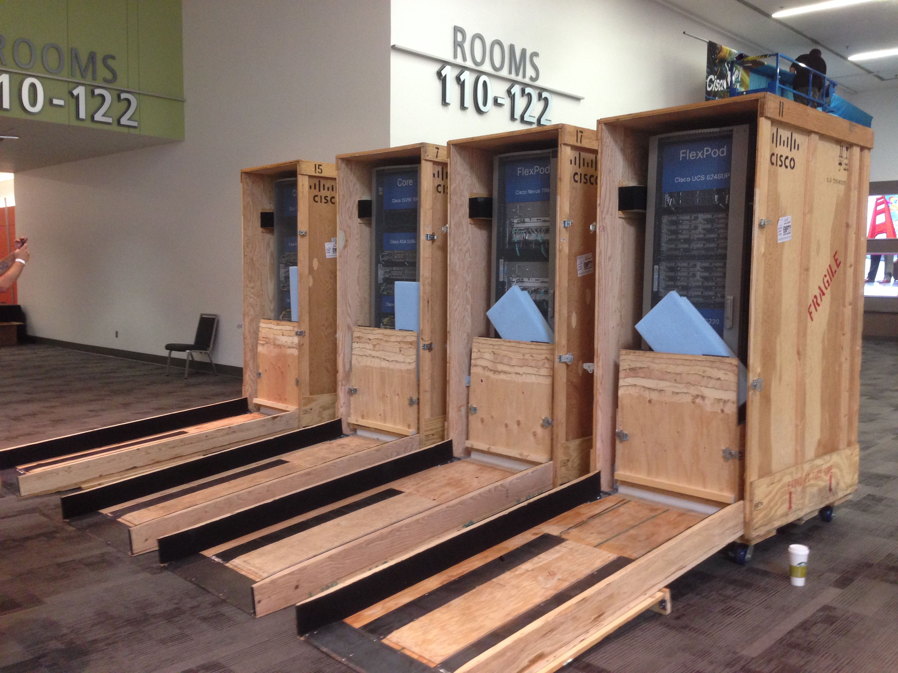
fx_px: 856
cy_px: 336
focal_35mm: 33
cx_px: 449
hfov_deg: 55.4
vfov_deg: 42.9
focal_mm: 4.12
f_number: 2.4
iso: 160
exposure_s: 1/20
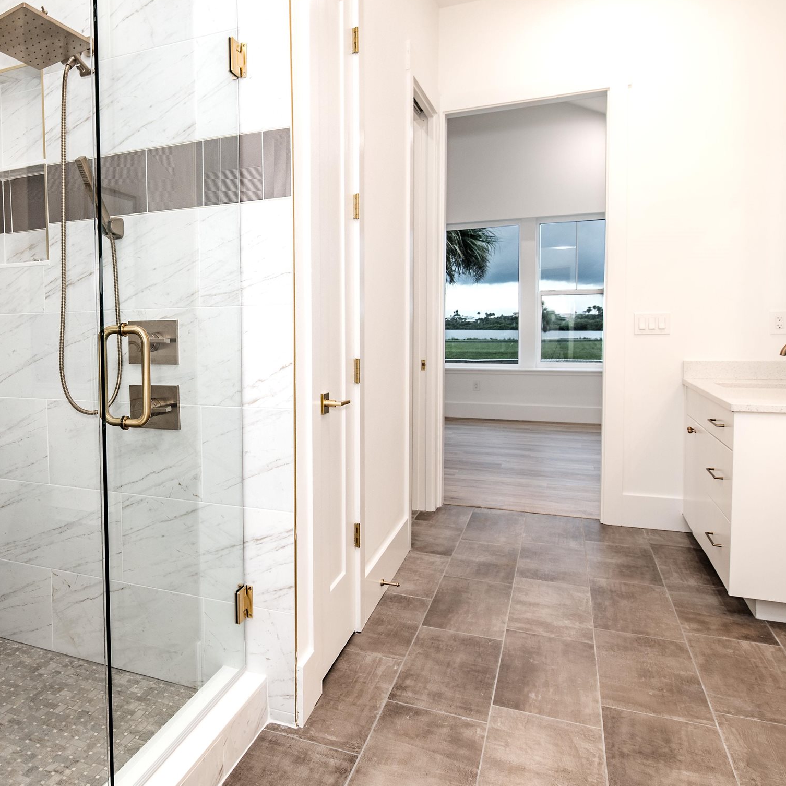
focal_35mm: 26
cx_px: 190
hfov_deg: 57.6
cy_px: 360
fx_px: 668
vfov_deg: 60.9
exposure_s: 1/100
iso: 320
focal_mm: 15
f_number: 5.6
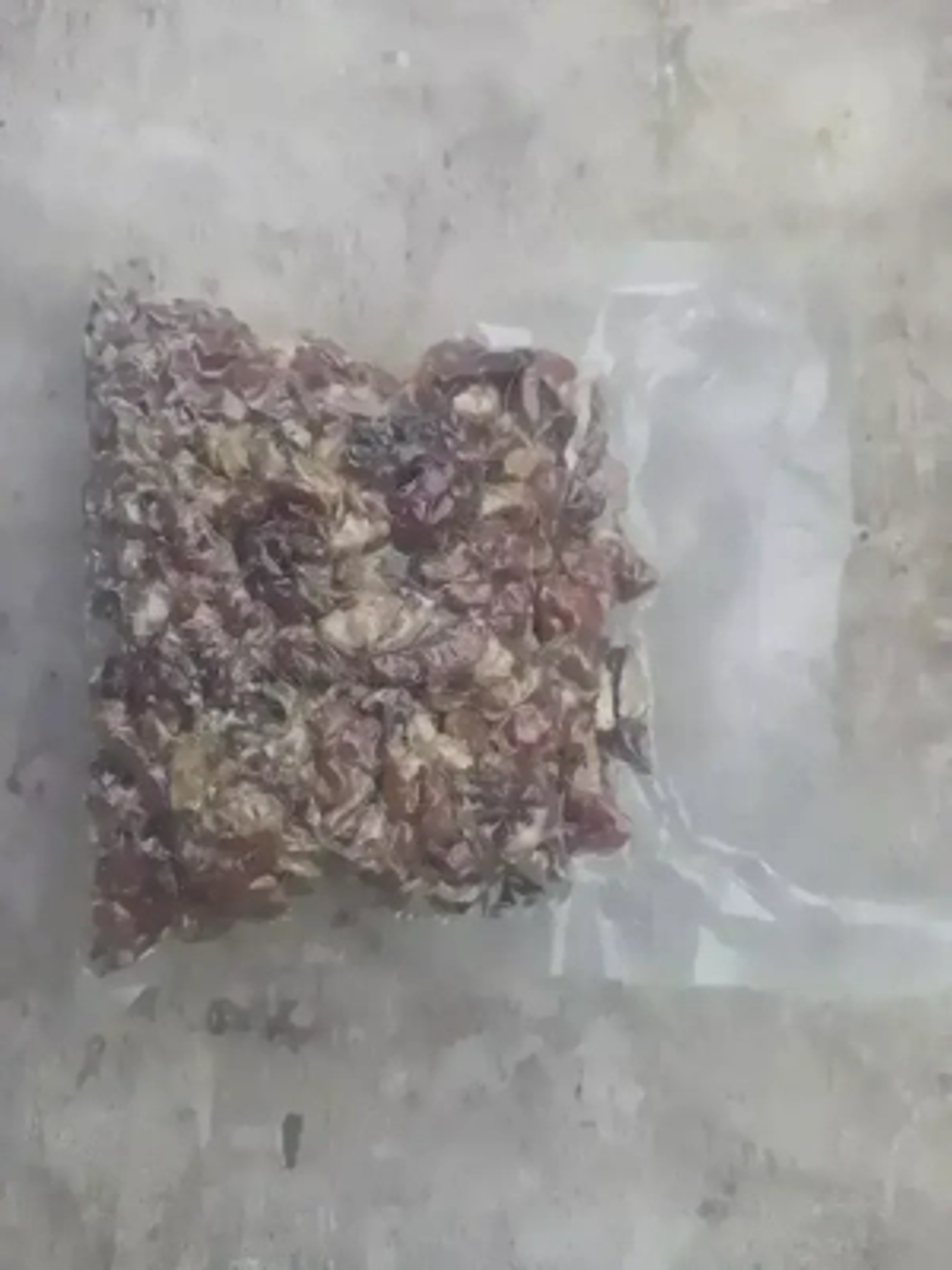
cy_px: 635
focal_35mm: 25
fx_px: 917
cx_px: 476
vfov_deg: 69.4
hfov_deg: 54.9
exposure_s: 1/33.4
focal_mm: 4.65
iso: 400
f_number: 1.8
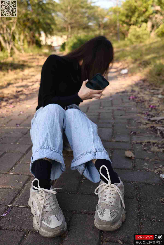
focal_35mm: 35
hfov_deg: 37.9
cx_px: 82
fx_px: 239
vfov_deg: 54.4
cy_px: 122
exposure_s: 1/250
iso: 160
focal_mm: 35
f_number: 5.6
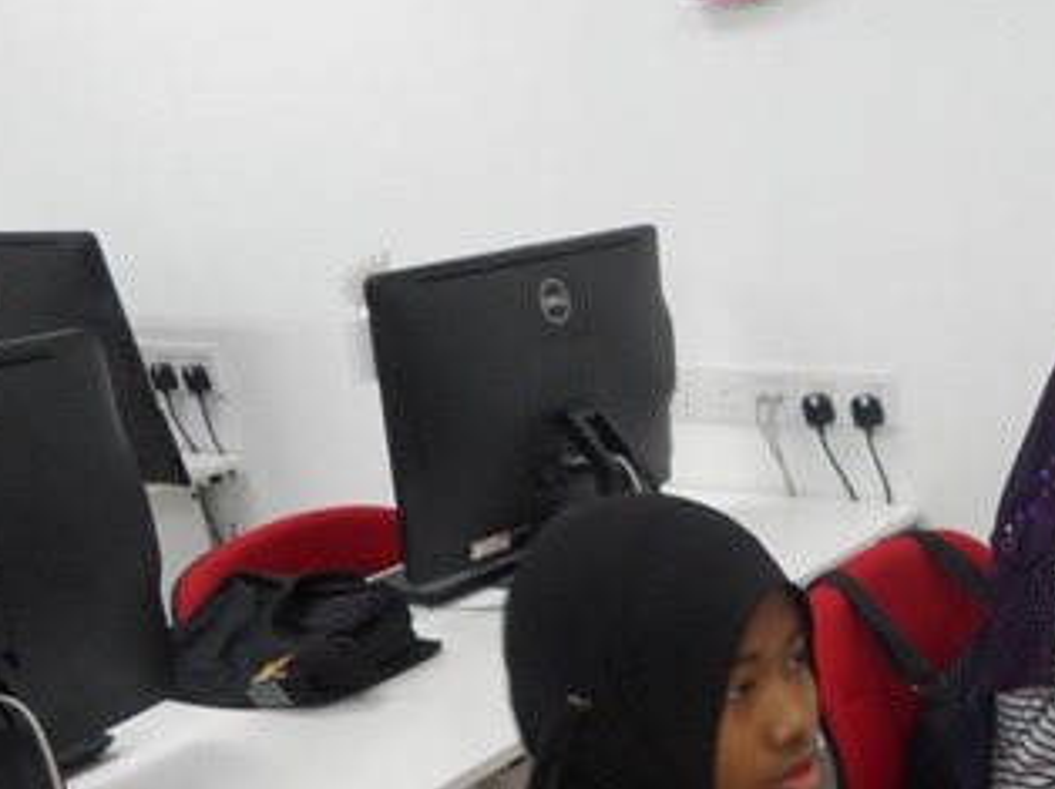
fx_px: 1553
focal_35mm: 51
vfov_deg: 27.3
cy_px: 739
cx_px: 998
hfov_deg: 34.8
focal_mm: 4.5
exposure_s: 1/30
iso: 220
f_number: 3.7
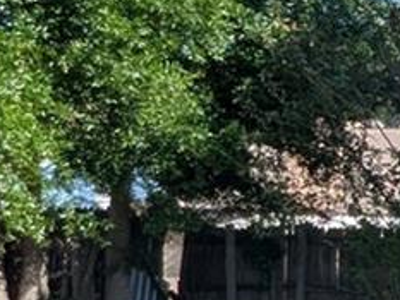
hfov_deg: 17.4
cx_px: 742
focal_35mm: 89
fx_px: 1029
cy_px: 86
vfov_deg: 16.5
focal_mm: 1.95
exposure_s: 1/1065
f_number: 2.2
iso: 46
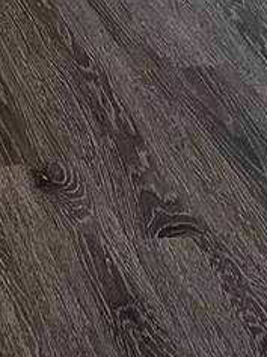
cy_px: -340
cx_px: -312
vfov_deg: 13.1
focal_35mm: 132
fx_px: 1358
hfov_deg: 10.2
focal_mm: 5.1
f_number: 1.6
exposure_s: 1/60
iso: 160
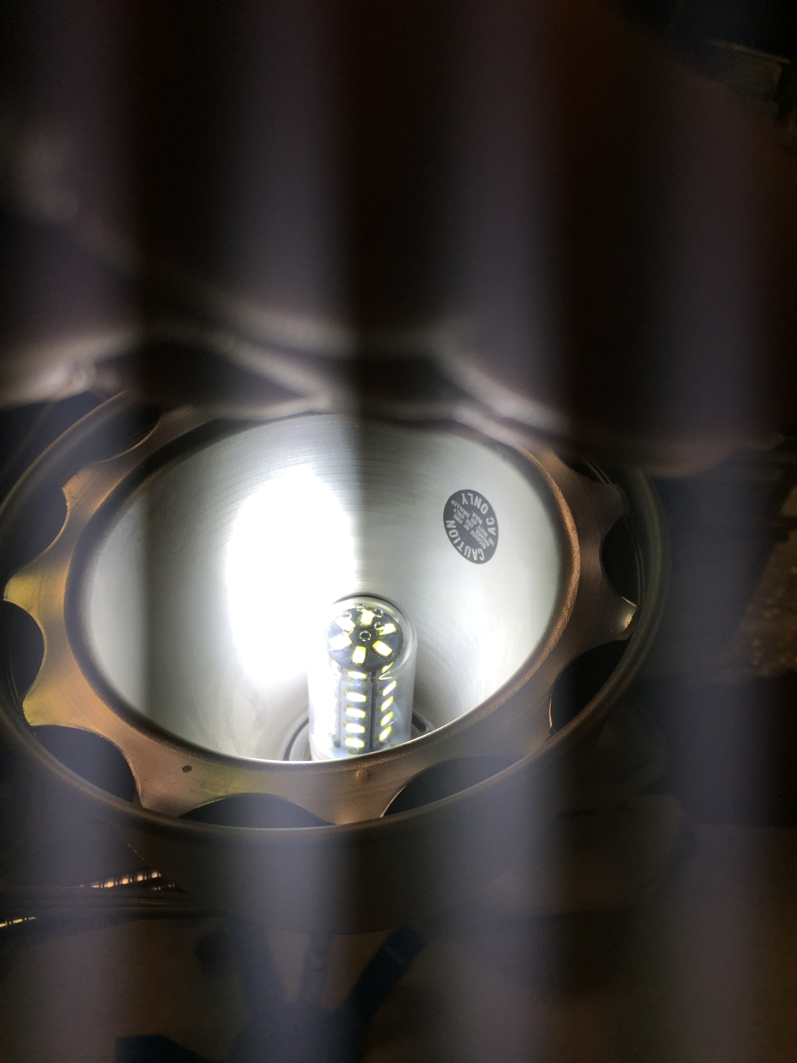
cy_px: 532
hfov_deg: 48.2
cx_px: 398
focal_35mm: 29
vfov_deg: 61.7
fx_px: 890
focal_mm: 4.15
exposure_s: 1/494
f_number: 2.2
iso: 32
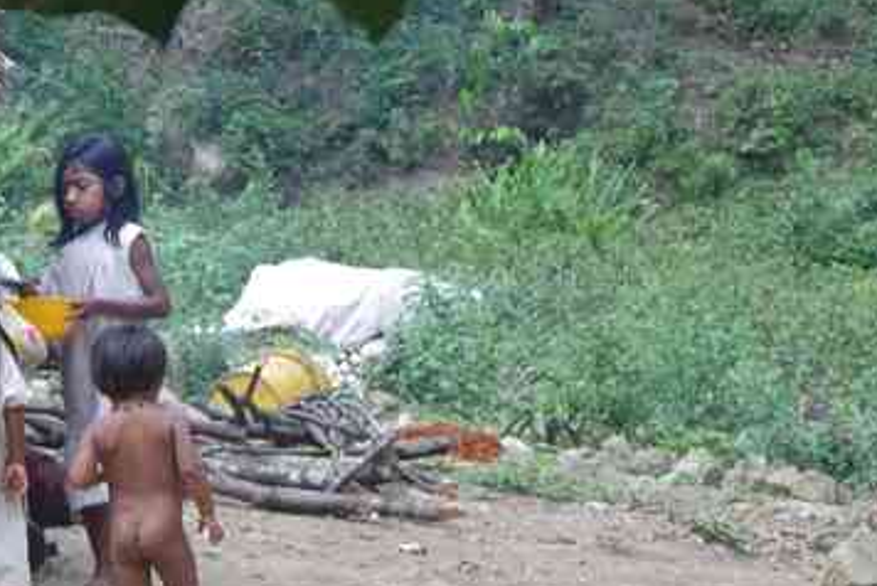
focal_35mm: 357
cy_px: 396
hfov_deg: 5.8
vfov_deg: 3.9
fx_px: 8714
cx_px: 73
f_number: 8
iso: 800
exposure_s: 1/125
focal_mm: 85
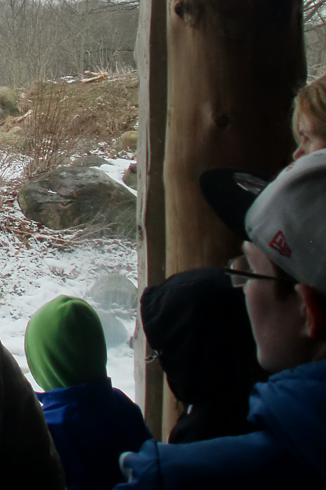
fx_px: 815
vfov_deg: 32.5
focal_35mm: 60
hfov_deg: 19.1
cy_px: 103
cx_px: -197
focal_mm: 4.65
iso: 64
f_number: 2.6
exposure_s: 1/640
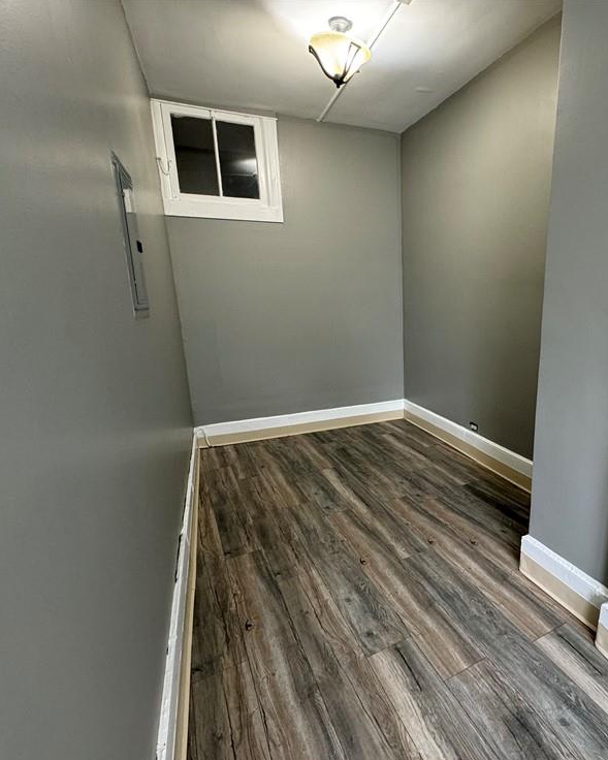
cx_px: 412
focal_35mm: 19
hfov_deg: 68.6
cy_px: 394
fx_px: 427
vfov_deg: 83.2
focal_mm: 2.22
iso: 200
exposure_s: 1/60
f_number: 2.2
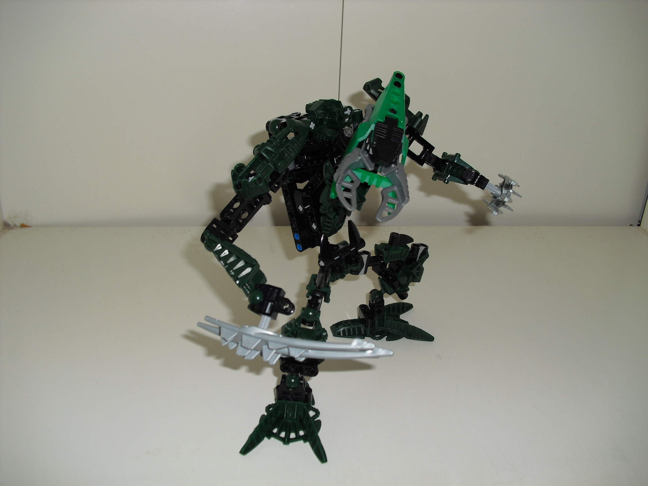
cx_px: 324
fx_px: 674
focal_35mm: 36
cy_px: 243
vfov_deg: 39.7
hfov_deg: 51.4
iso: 64
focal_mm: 6.3
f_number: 3.1
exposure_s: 1/60
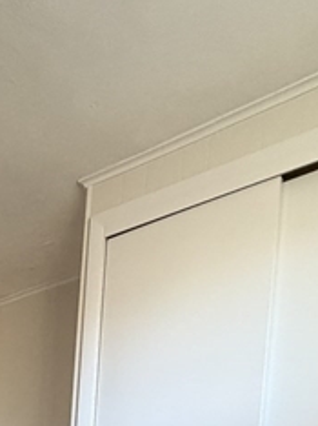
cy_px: 610
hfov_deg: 27.5
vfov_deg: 29.1
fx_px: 564
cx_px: -69
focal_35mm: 46
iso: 320
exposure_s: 1/60
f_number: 2.2
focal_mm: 2.22
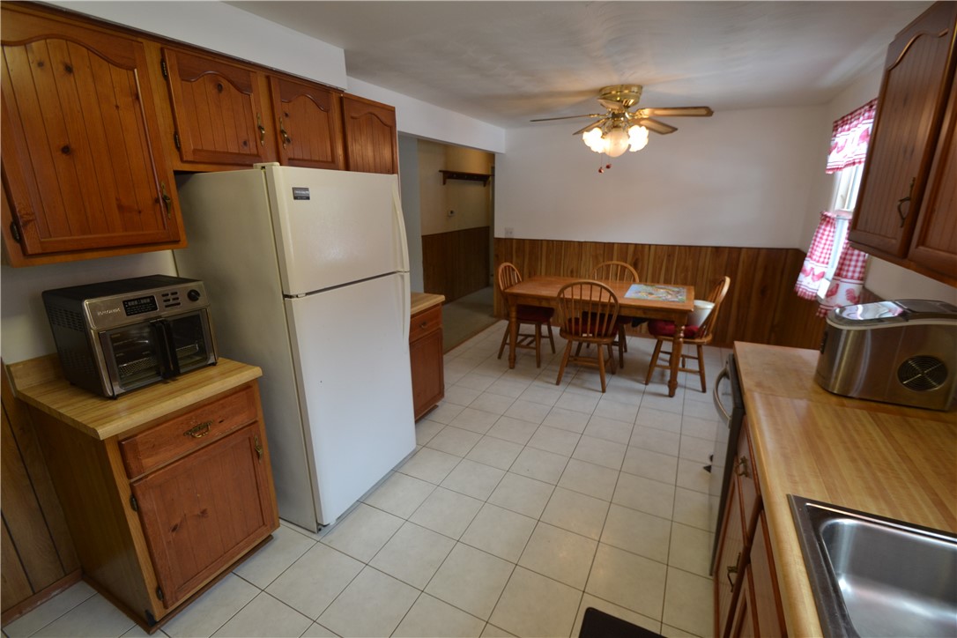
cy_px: 319
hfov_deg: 100.4
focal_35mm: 15
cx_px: 478
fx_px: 399
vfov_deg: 77.3
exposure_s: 1/60
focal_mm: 10
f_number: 3.5
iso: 400
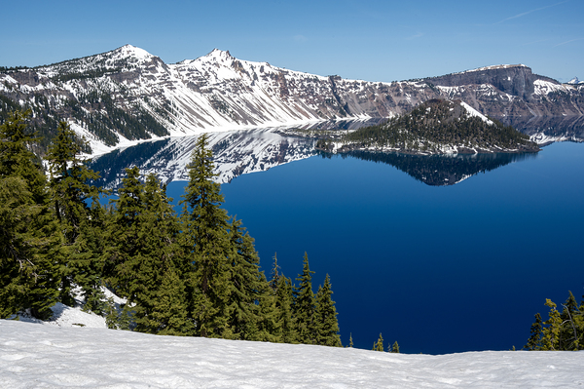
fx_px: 527
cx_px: 292
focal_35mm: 32
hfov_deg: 58.0
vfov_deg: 40.5
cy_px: 194
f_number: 16
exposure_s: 1/160
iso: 100
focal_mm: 32.5
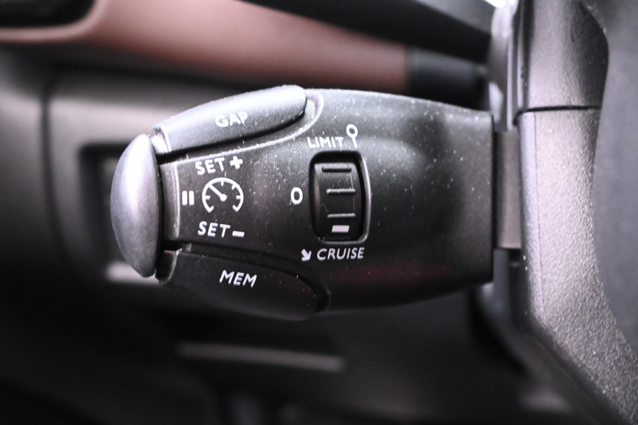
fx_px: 651
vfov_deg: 36.2
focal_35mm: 37
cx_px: 319
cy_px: 212
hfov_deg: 52.2
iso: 6400
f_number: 5.6
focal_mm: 24.5
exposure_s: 1/1.3
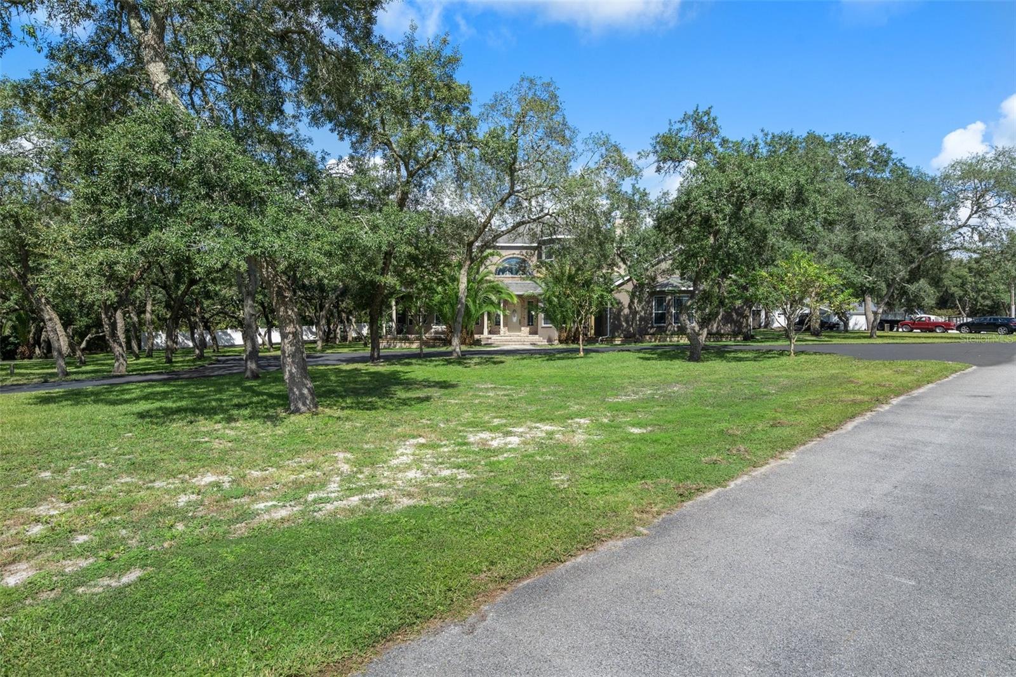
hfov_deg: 81.2
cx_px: 508
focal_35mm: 21
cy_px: 338
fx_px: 593
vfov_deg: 59.5
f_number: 8
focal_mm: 21
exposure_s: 1/640
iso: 320
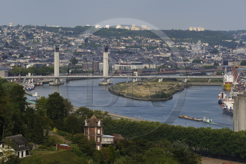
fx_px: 1025
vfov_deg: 9.1
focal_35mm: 150
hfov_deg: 13.7
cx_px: 123
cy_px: 82
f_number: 9
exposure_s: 1/250
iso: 200
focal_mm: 150
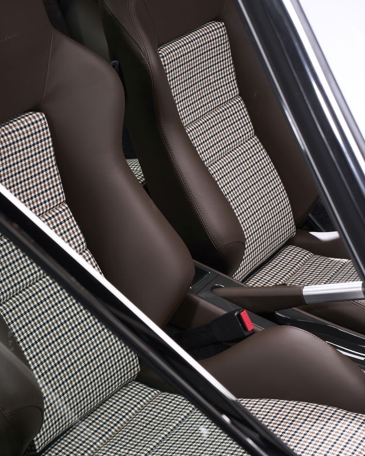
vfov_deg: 24.3
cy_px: 309
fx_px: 1053
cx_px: 98
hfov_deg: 19.5
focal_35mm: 78
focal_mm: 43
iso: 200
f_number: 9
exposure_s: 1/160
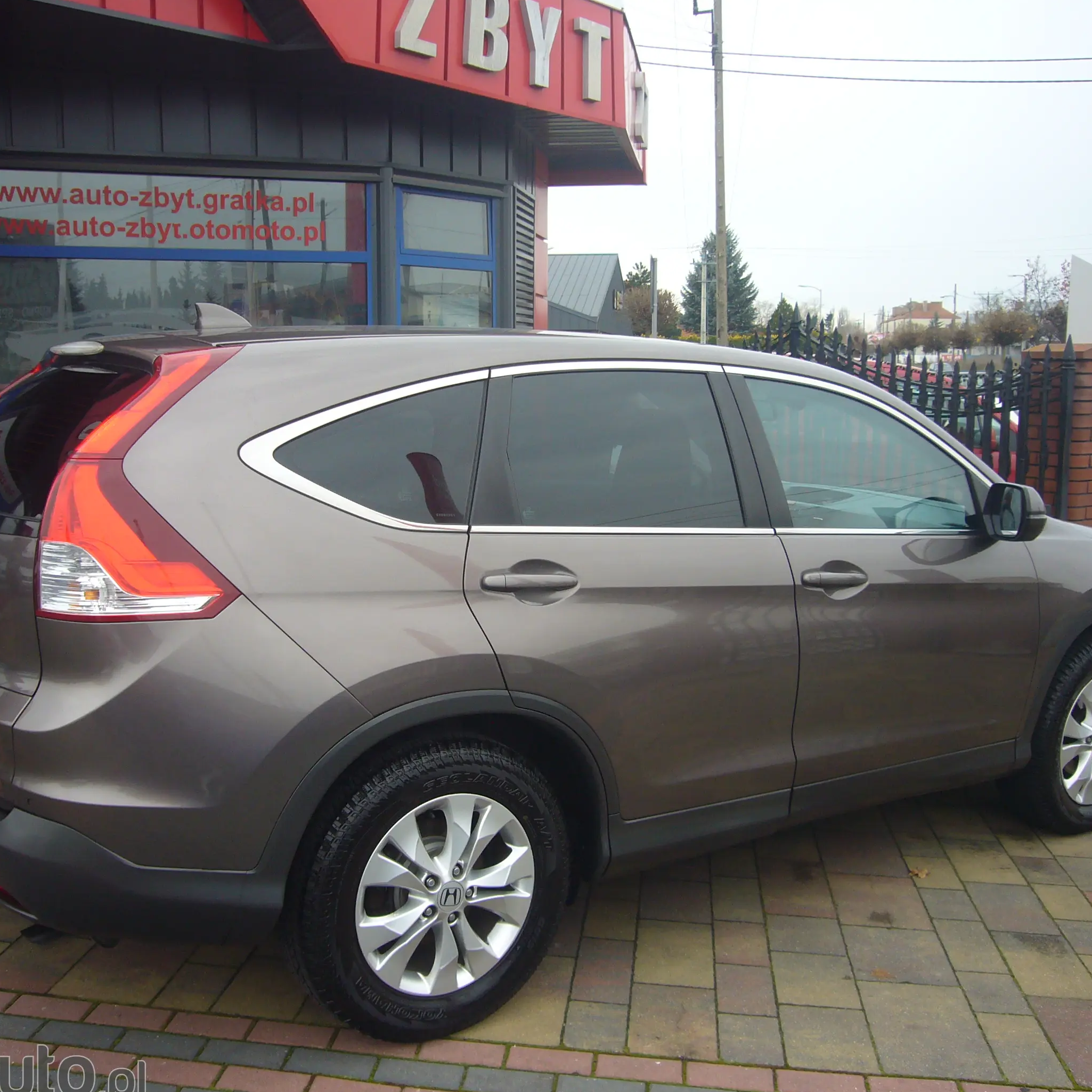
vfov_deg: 48.4
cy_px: 557
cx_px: 508
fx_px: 1213
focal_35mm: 34
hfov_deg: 48.4
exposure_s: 1/125
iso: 80
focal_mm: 4.6
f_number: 2.8
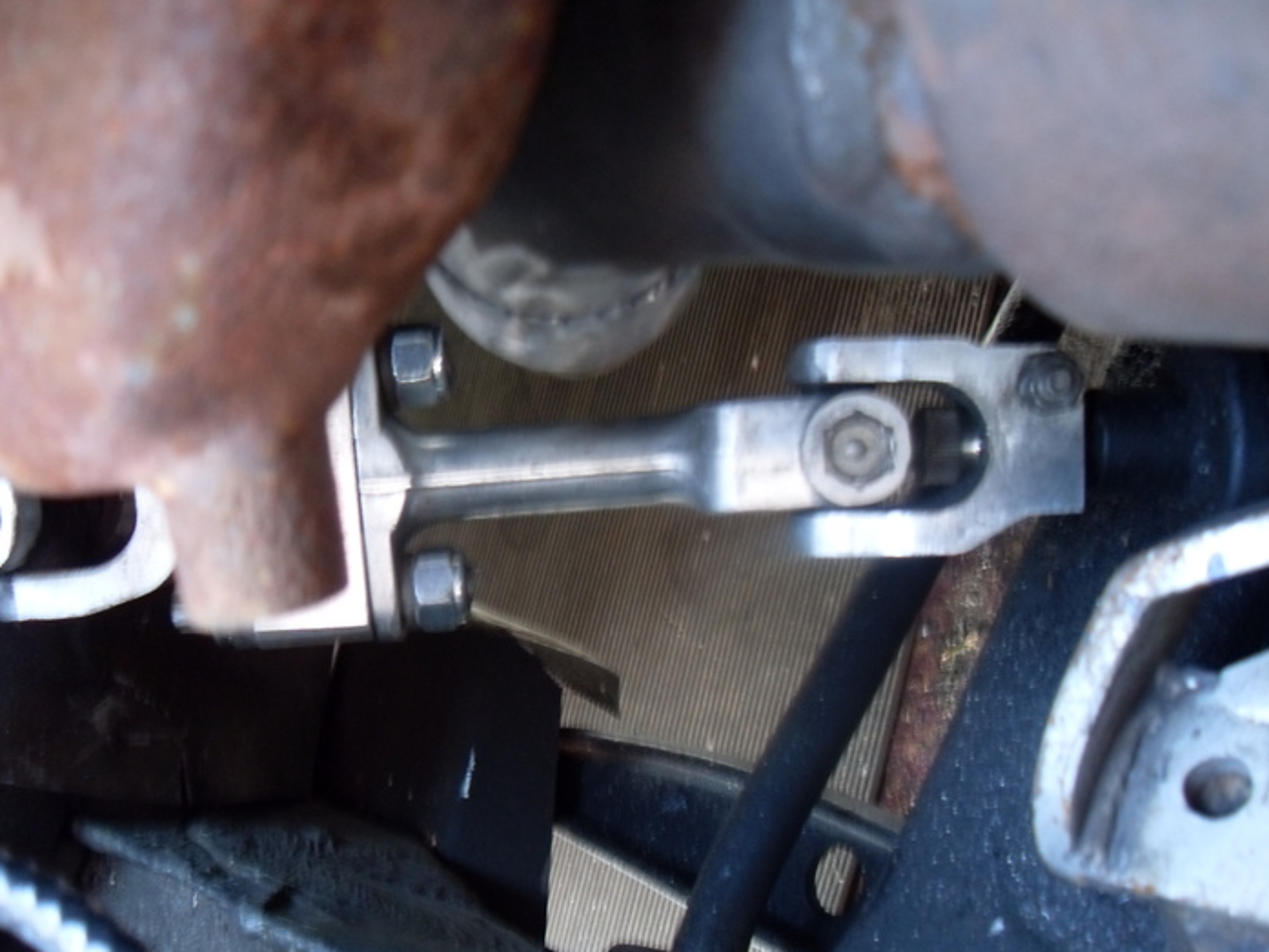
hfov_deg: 47.8
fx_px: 1430
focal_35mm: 39
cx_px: 681
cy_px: 511
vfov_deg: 36.8
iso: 200
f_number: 2.8
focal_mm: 6.3
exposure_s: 1/8
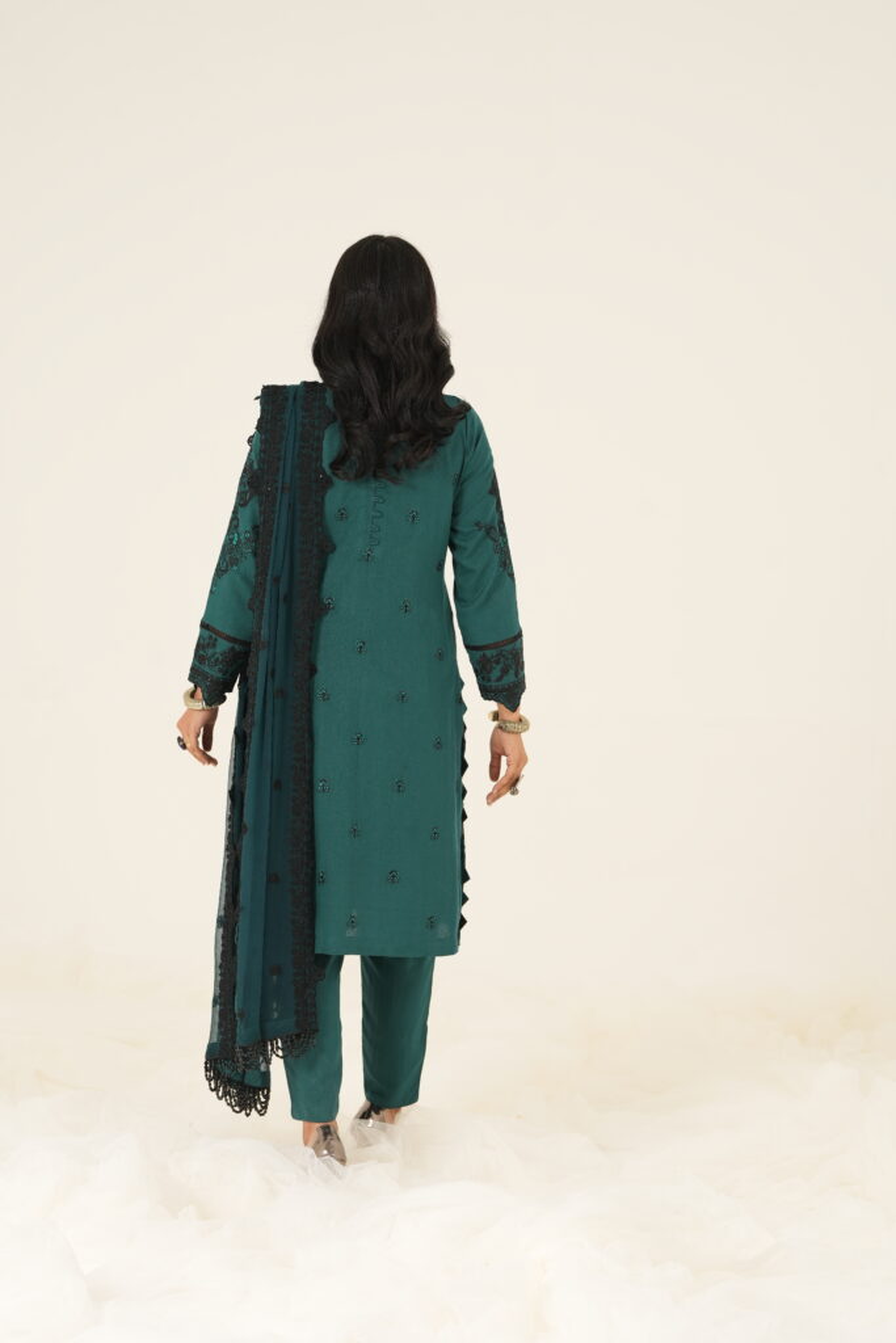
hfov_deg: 13.0
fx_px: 3918
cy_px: 672
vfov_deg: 19.5
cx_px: 448
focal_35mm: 105
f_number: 5
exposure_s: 1/250
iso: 200
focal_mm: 105
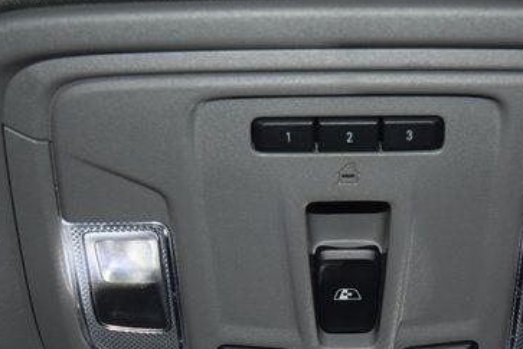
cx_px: 349
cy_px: 231
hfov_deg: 24.7
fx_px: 1189
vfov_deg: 16.6
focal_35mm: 82
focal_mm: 31
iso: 640
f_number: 4
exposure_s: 1/60
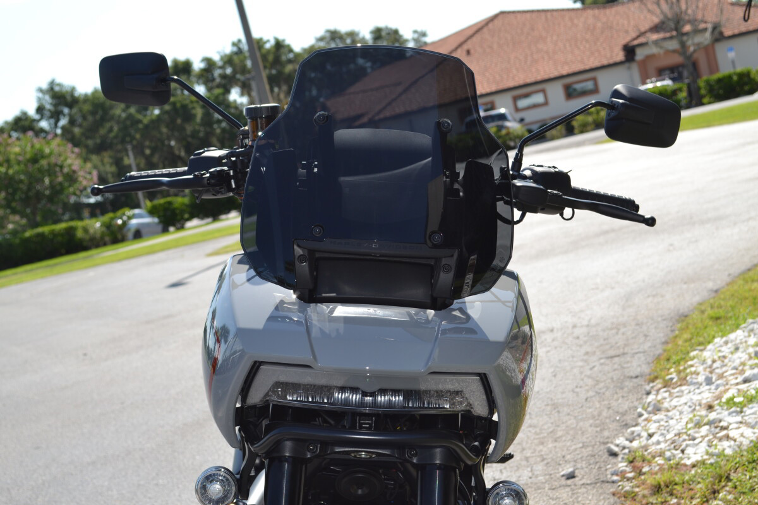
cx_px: 379
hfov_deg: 30.5
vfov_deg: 20.6
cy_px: 252
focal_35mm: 66
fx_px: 1390
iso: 100
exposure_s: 1/200
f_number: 8
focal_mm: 44
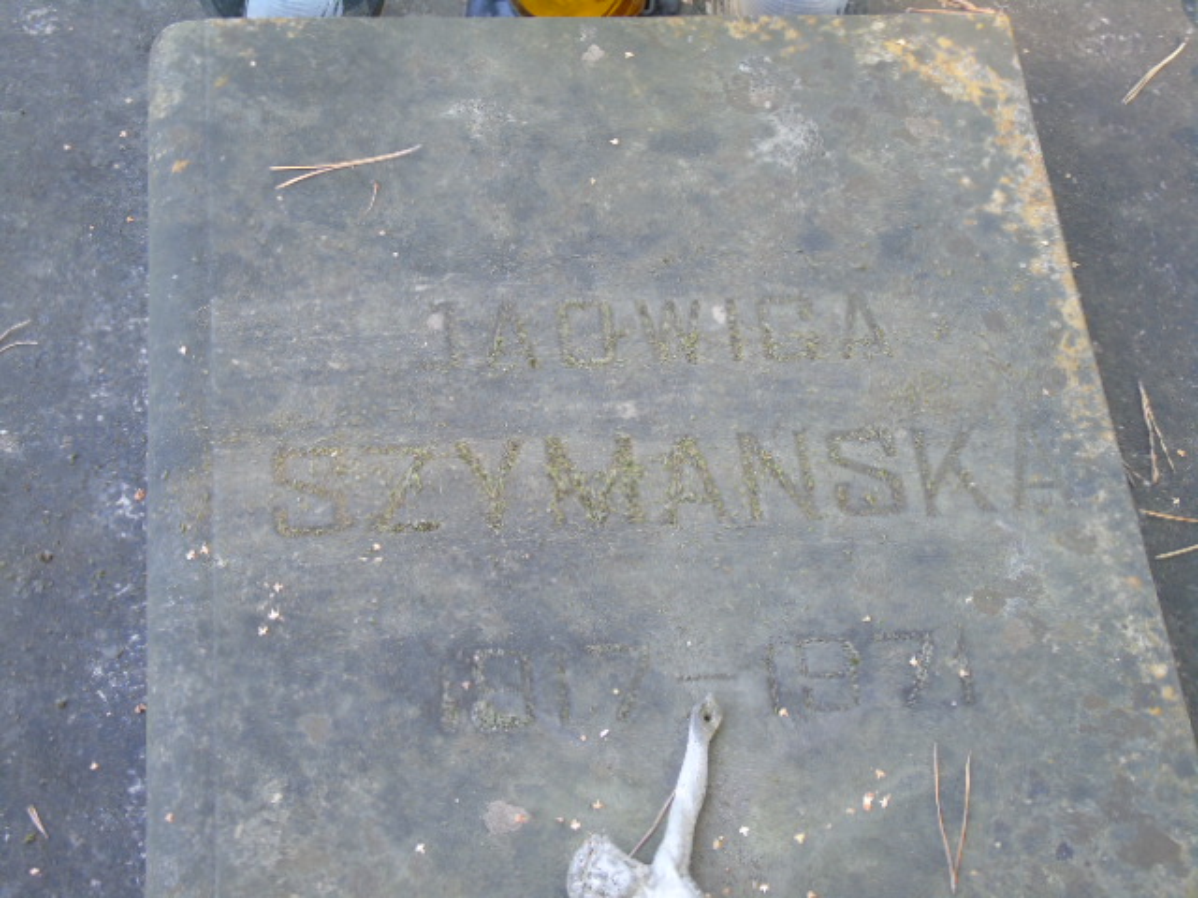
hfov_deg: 31.2
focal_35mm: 62
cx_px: 599
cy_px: 449
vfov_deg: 23.7
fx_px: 2146
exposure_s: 1/30
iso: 200
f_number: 4.5
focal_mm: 11
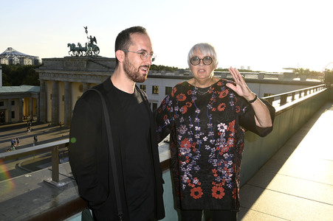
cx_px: 166
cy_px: 110
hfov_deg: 63.7
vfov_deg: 44.9
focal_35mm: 29
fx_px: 268
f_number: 13
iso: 400
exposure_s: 1/200
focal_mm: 29
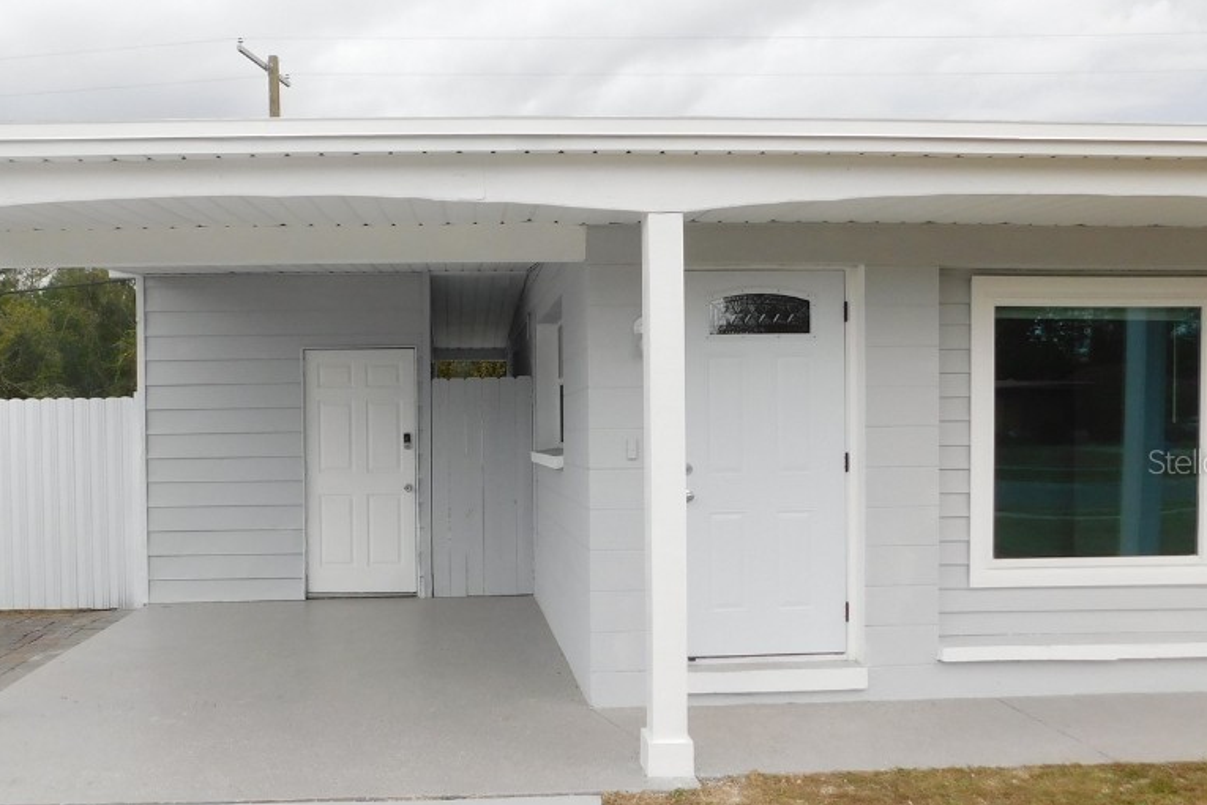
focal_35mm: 32
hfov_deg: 58.3
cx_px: 489
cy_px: 461
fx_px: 1073
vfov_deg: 41.0
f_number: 3
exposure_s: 1/640
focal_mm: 4
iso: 125
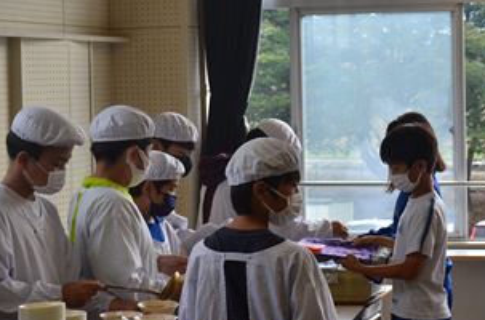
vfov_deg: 11.4
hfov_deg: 17.3
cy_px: 174
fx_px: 1598
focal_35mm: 119
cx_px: 267
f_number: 8
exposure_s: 1/250
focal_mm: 48
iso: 2000
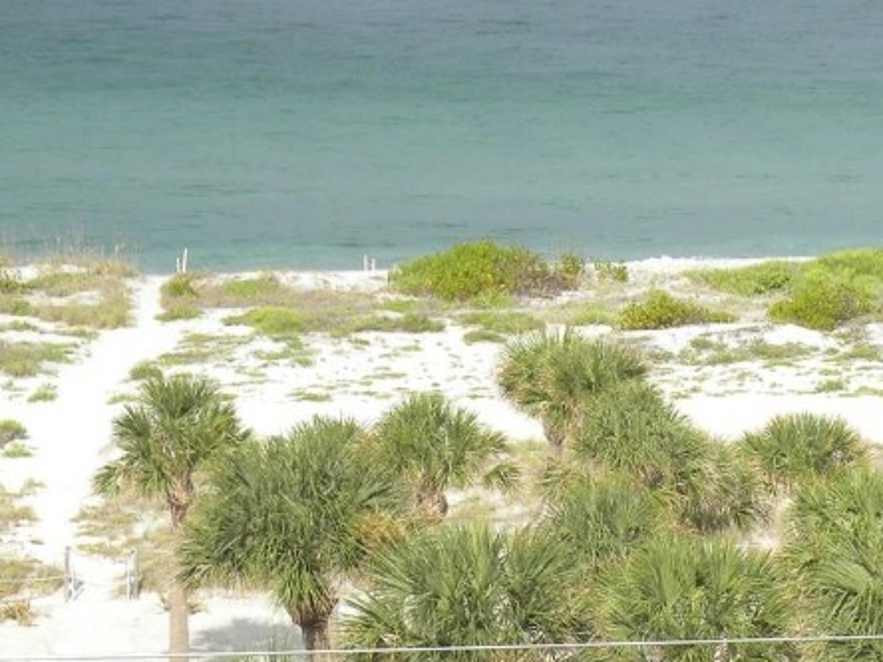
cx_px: 764
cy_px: 286
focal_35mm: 196
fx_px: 5000
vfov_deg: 7.6
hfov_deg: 10.1
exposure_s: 1/269
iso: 64
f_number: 5.6
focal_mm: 15.1
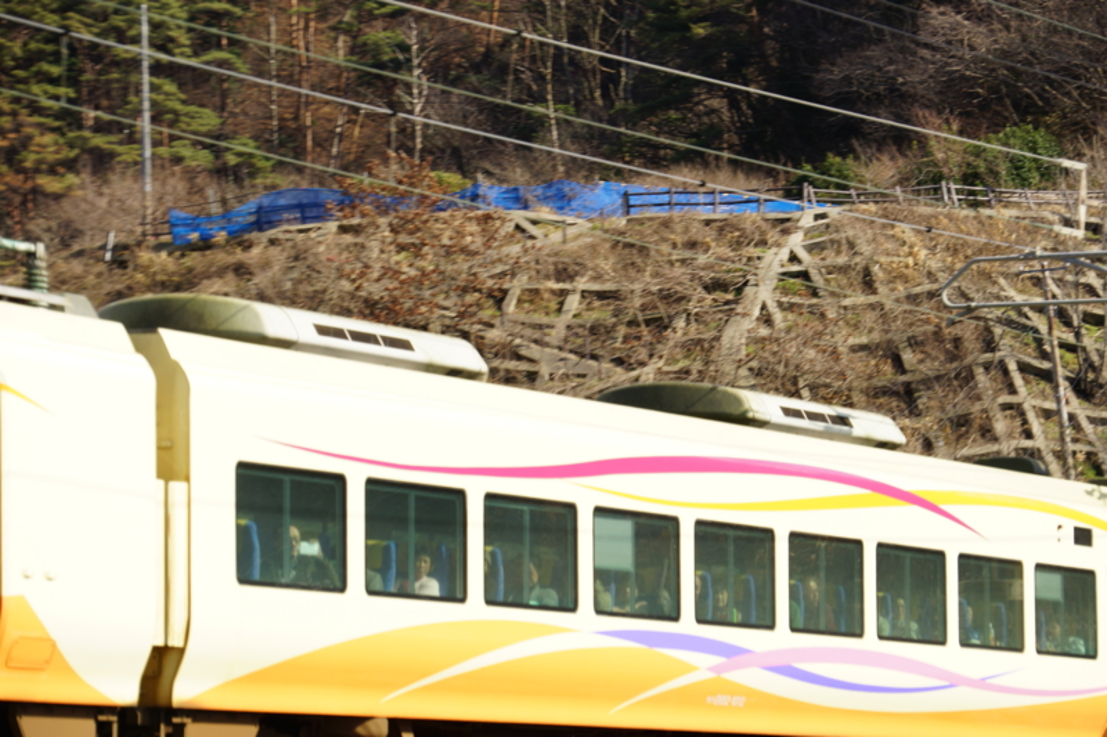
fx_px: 5072
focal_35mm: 165
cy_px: 368
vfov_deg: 8.3
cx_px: 554
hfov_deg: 12.5
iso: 100
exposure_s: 1/250
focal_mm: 110
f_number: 6.7
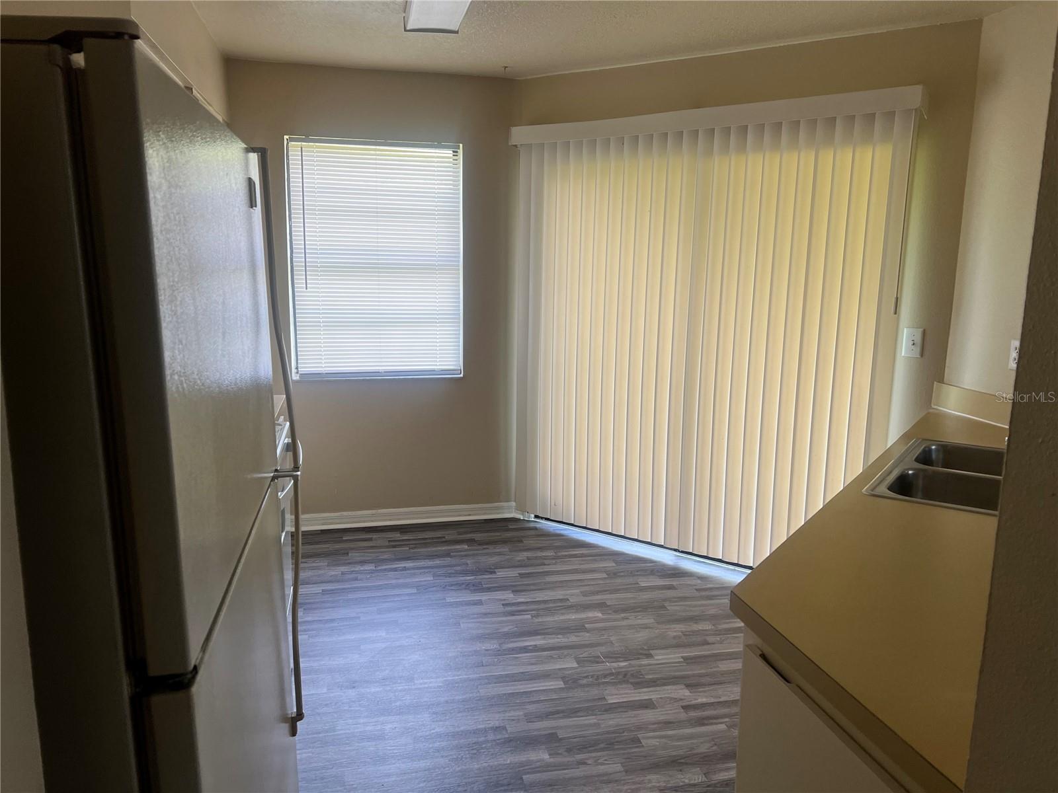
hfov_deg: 67.3
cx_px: 529
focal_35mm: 26
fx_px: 795
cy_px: 396
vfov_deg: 53.1
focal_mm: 5.7
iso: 100
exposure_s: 1/121
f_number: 1.5
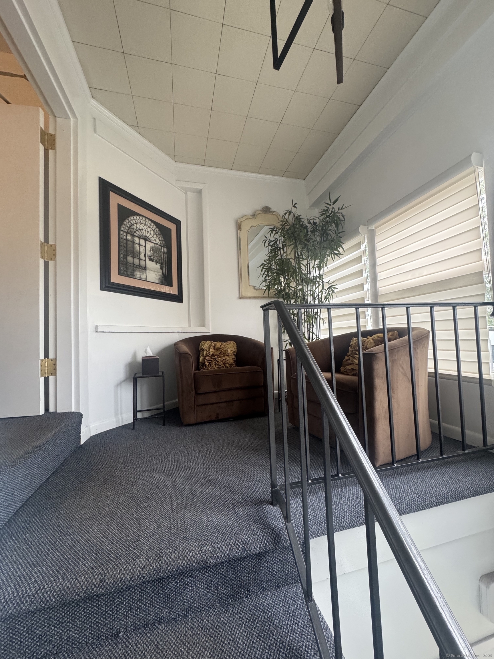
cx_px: 247
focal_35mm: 14
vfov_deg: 102.1
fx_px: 266
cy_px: 330
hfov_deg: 85.7
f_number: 2.2
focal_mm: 2.22
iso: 250
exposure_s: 1/120
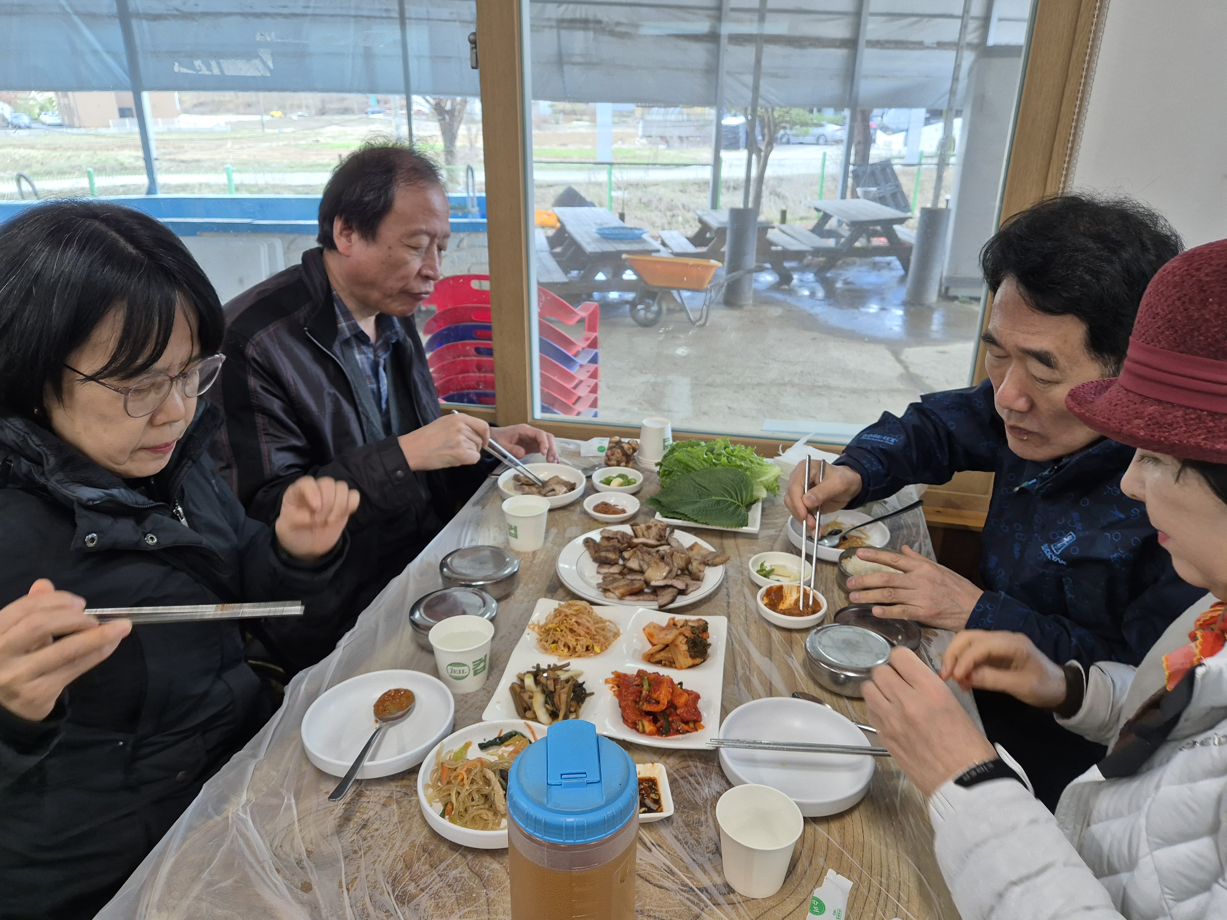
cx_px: 614
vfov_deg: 58.9
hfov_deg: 73.9
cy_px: 460
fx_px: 815
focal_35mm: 23
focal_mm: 5.4
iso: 125
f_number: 1.8
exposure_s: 1/120
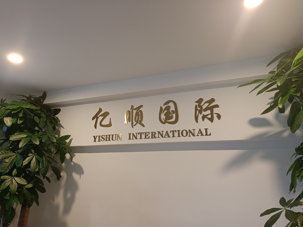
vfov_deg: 53.1
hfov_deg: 67.3
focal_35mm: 26
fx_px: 228
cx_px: 151
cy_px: 111
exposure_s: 1/50
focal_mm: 4.71
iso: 655
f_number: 1.79
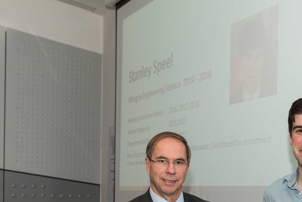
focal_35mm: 68
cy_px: 190
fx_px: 571
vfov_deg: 19.6
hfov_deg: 28.9
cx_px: 247
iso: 400
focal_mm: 36
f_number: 5
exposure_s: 1/125
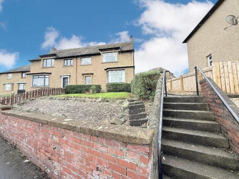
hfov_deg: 102.1
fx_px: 97
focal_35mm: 14
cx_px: 120
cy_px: 90
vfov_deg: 85.7
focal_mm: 2.22
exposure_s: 1/288
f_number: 2.2
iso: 64
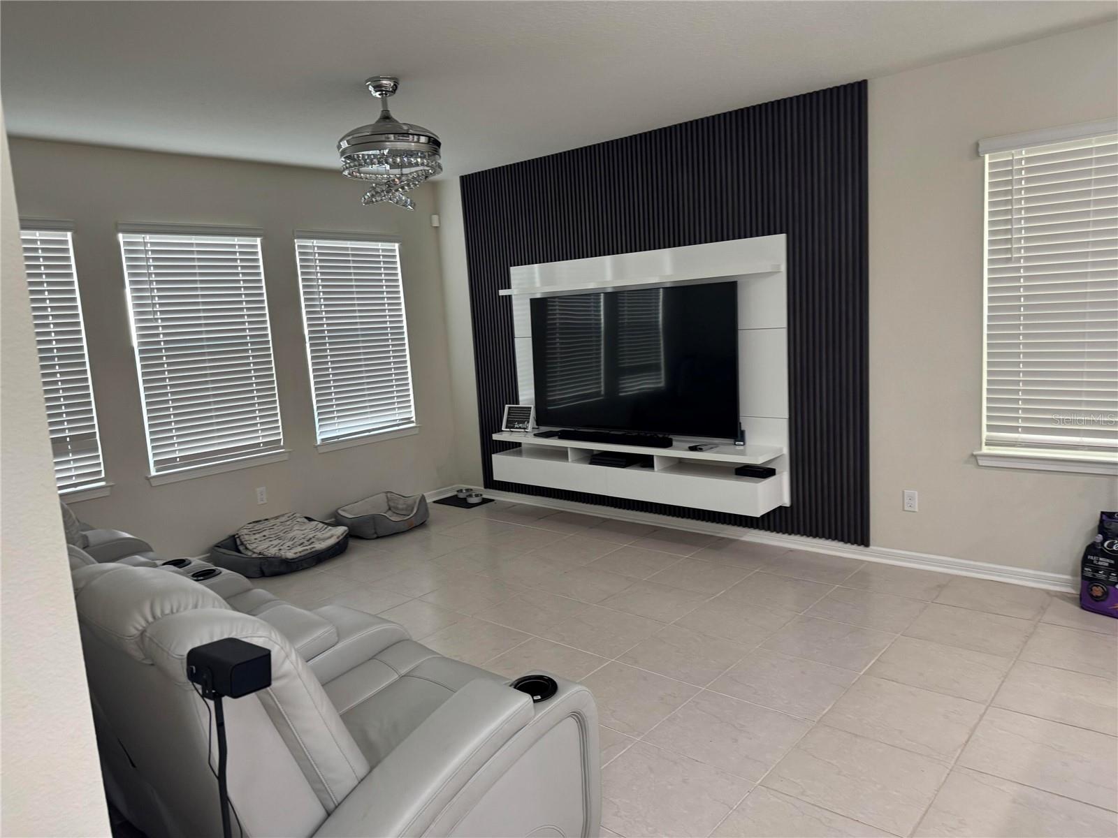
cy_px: 419
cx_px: 559
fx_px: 775
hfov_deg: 71.6
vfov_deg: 56.8
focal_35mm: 24
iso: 160
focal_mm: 6.76
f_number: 1.78
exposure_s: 1/60
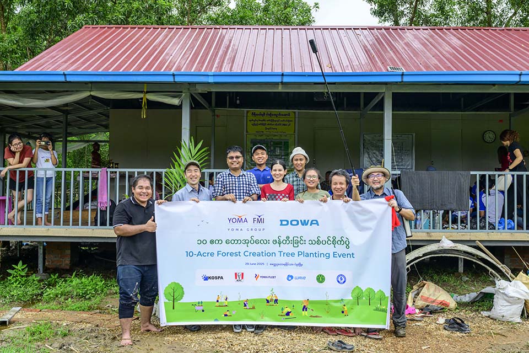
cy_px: 176
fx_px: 470
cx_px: 264
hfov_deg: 58.7
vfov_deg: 41.1
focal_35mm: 32
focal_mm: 32
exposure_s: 1/1000
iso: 560
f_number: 8
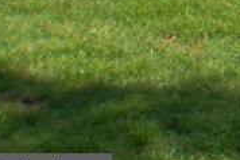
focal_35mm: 233
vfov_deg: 5.6
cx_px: 722
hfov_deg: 7.7
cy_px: -308
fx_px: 1555
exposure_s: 1/320
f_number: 9
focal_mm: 24
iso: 200
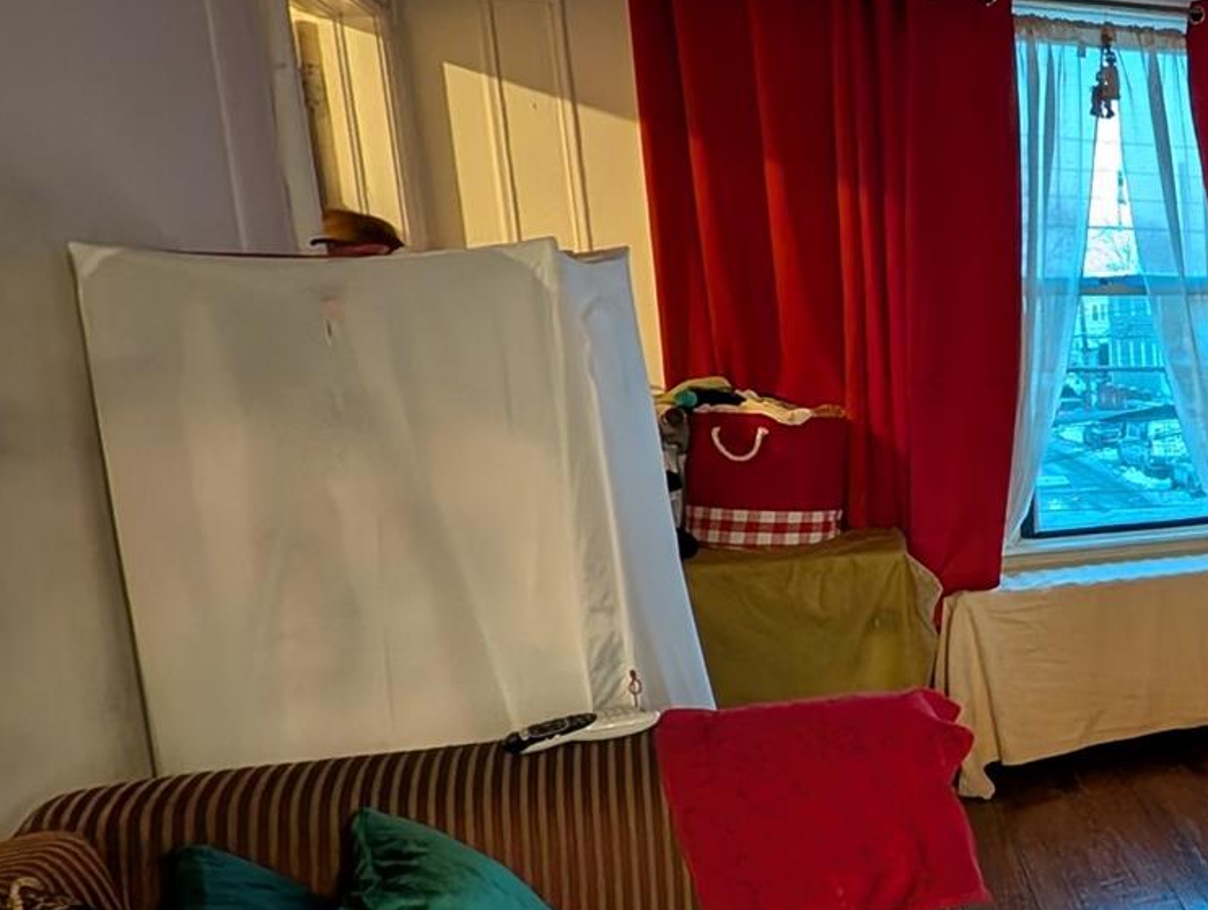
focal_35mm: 33
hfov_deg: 37.2
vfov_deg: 42.9
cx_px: 1537
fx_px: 1153
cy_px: 527
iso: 297
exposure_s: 1/30.3
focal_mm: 2.02
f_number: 1.7
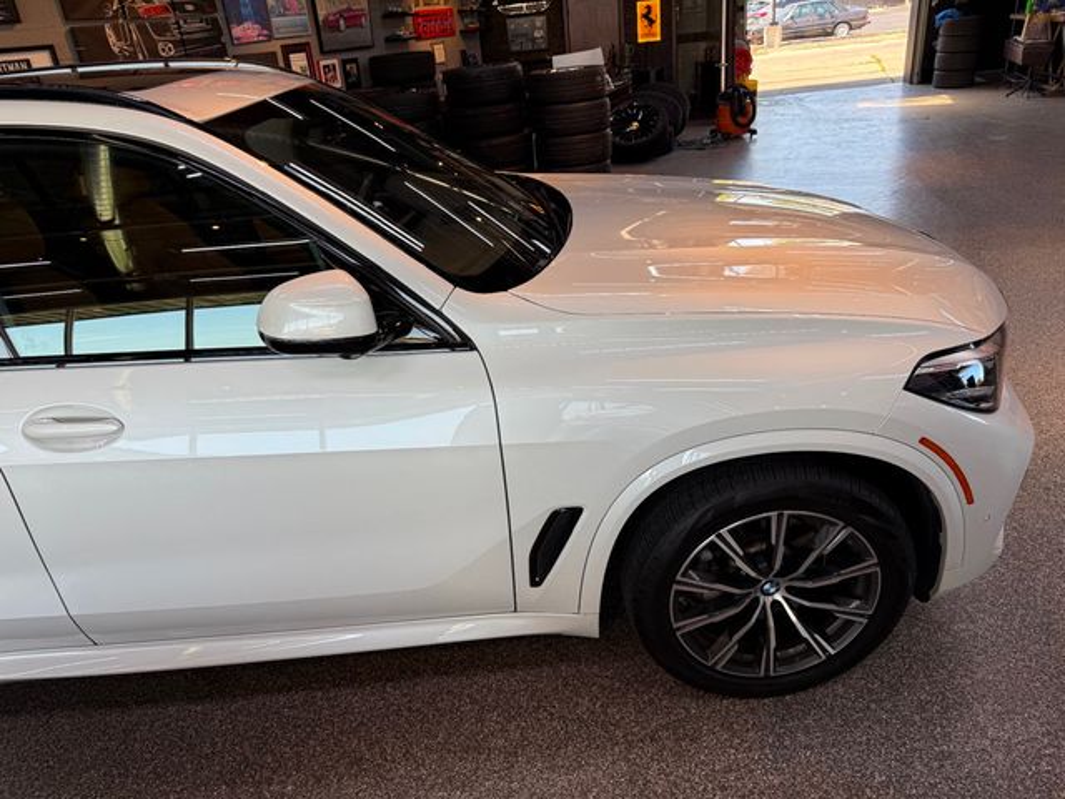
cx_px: 532
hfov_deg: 71.6
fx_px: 738
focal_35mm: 24
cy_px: 400
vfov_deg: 56.8
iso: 64
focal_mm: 6.76
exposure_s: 1/247
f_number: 1.78
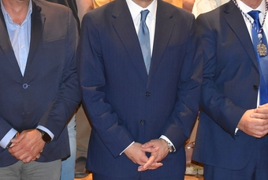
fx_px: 887
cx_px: 117
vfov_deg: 11.5
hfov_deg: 17.2
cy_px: 48
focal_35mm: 119
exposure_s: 1/60
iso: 2000
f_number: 4
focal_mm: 30
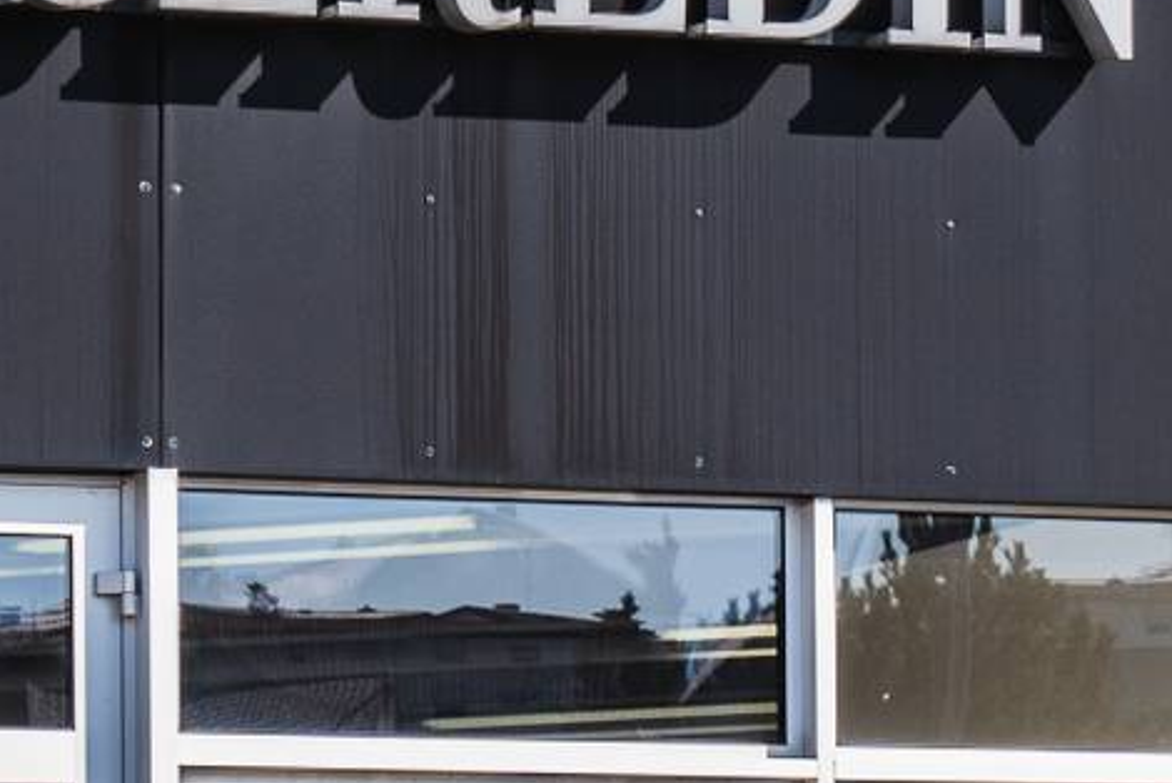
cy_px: 918
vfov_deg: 5.5
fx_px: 8111
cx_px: 616
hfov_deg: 8.3
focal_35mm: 249
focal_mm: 61
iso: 320
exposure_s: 1/160
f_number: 8
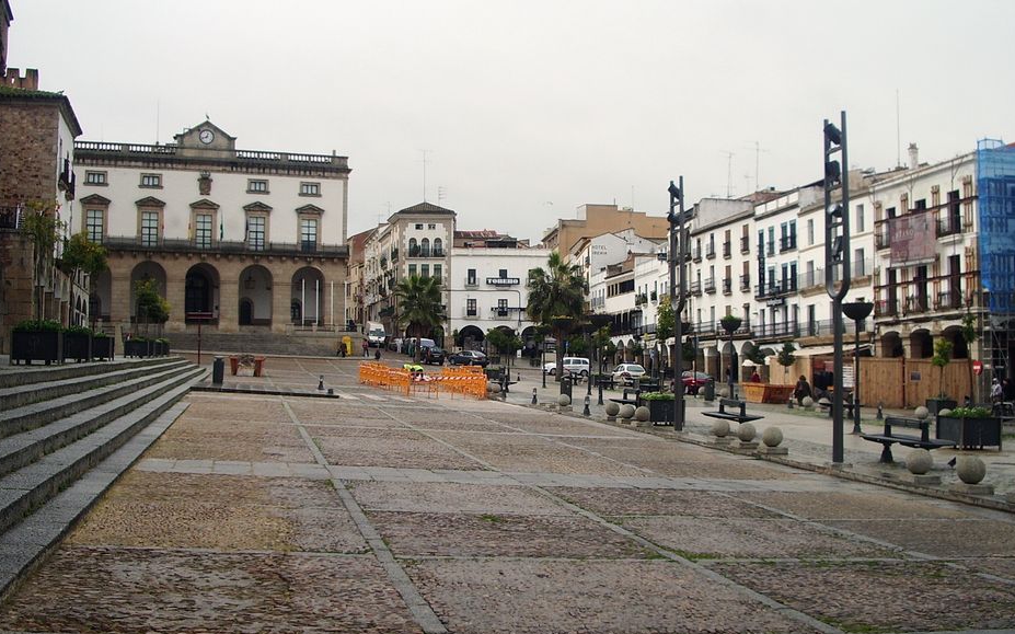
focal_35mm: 41
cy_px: 315
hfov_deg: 48.2
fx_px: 1134
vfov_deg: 31.2
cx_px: 518
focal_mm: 5.8
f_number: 4.3
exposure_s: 1/320
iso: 50
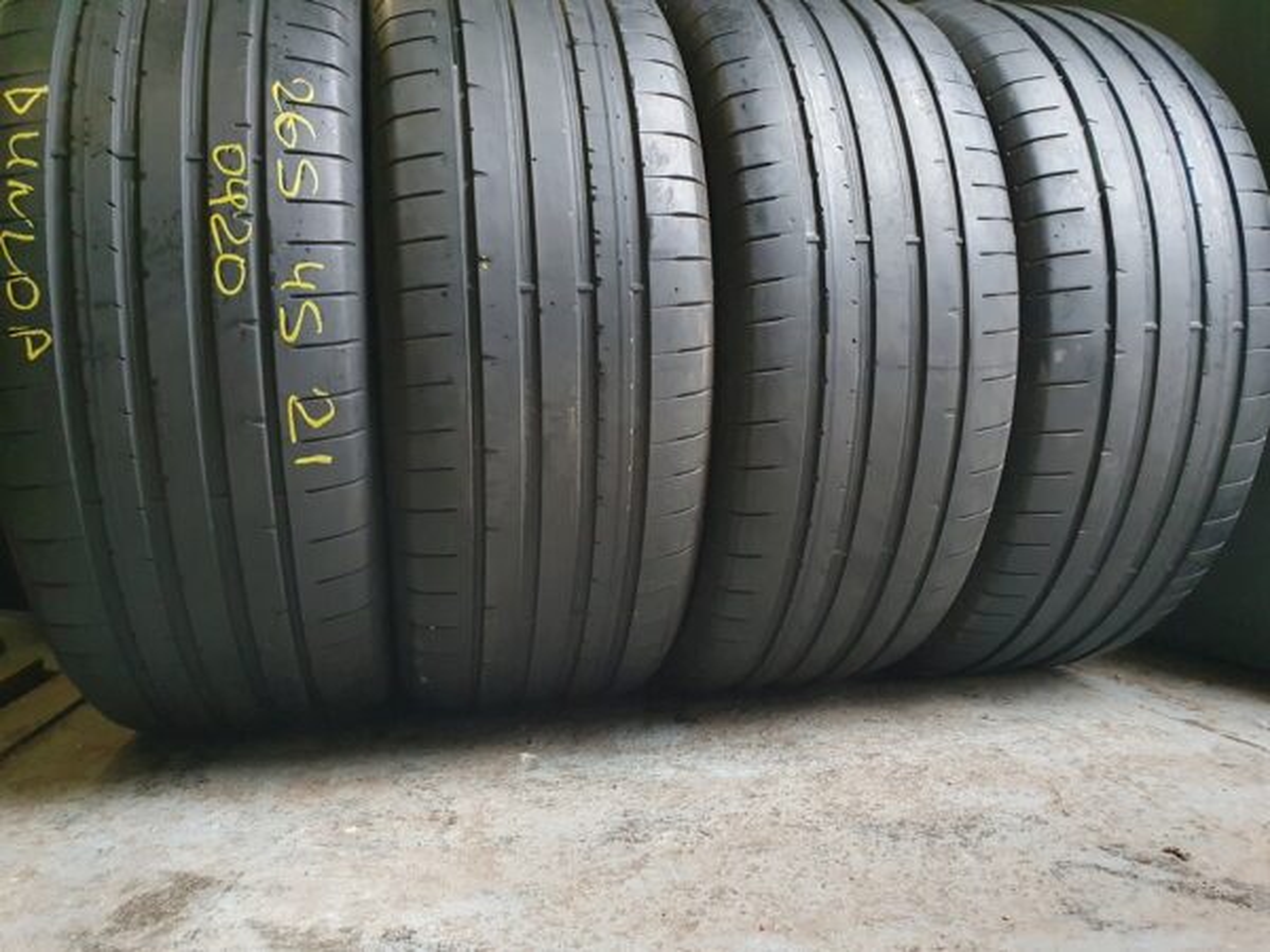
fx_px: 954
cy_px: 476
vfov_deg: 53.1
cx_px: 635
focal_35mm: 26
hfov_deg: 67.3
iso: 640
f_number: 2.4
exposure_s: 1/50
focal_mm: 4.32
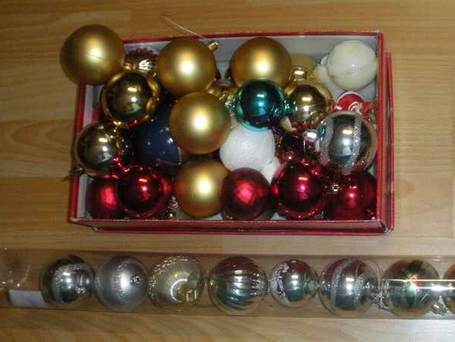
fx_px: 763
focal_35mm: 58
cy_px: 226
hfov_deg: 32.5
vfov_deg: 25.1
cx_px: 349
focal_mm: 6.3
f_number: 3.5
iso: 400
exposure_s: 1/60
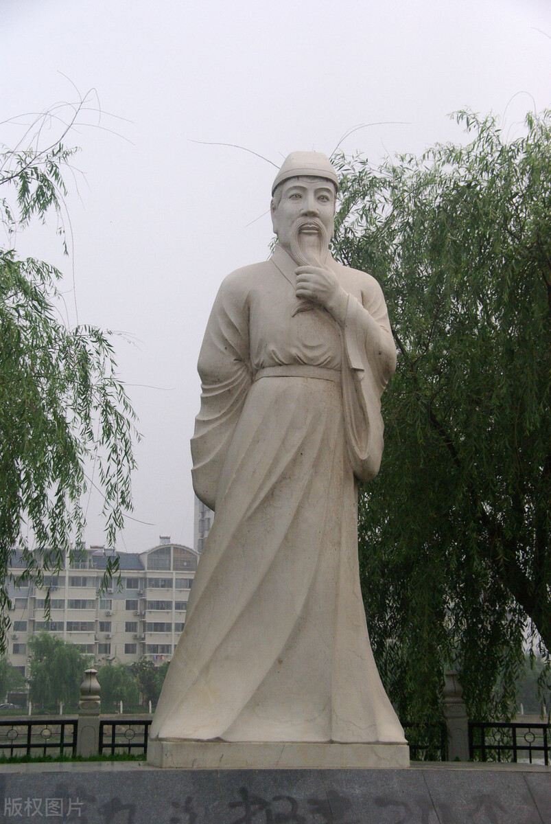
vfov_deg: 28.0
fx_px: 1649
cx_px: 276
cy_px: 412
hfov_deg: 19.0
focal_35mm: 72
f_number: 8
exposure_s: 1/4000
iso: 800
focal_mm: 47.5
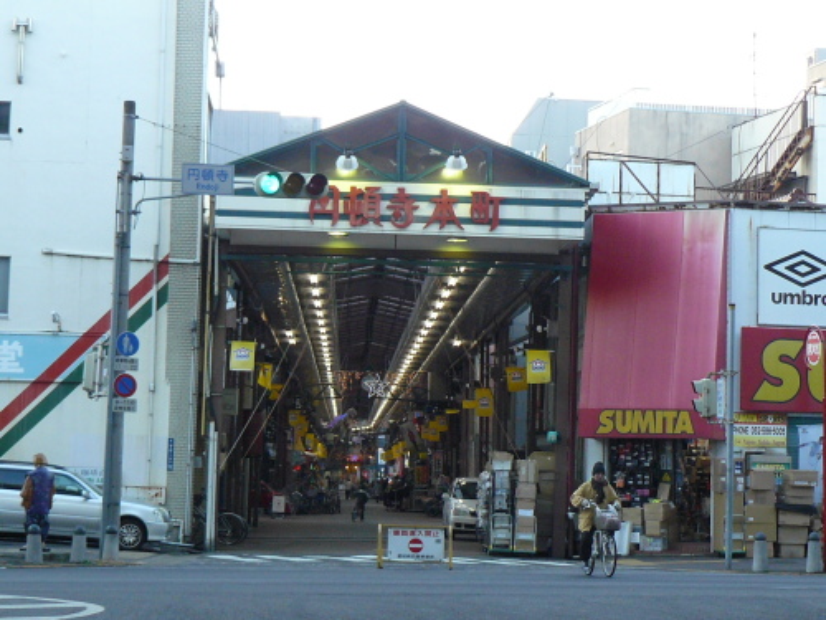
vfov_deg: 14.6
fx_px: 2410
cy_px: 310
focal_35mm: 101
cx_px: 413
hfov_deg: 19.4
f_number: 3.2
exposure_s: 1/100
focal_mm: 11.2
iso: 200
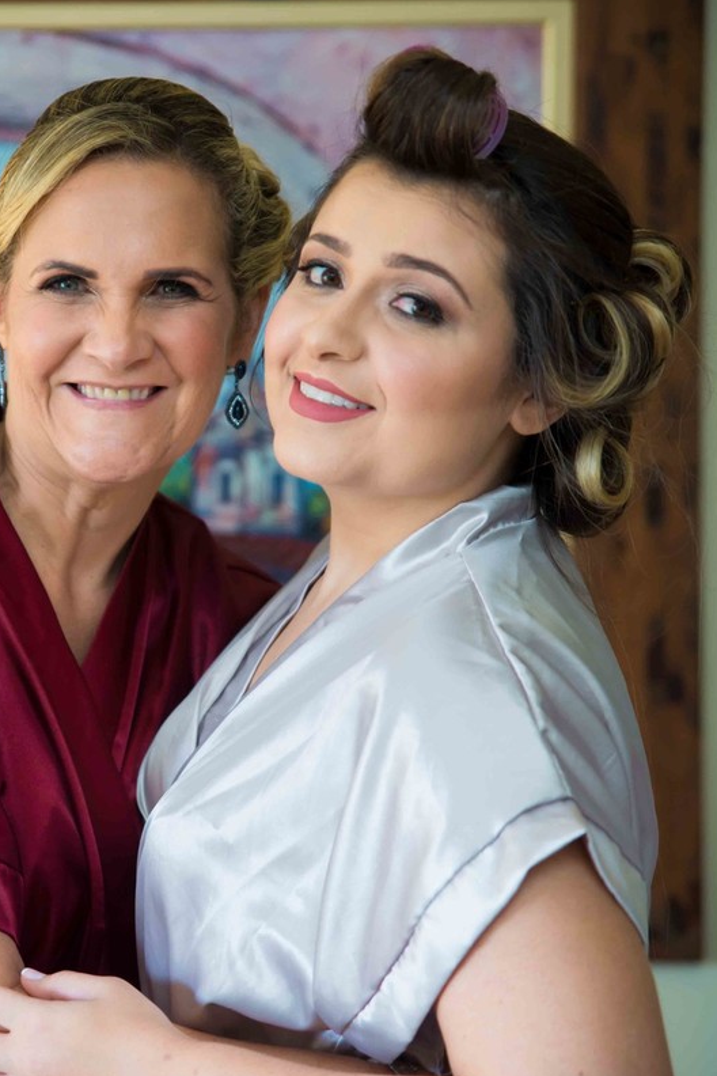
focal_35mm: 106
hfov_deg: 12.8
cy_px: 539
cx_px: 94
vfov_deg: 19.3
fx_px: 3167
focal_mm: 70
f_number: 3.2
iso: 800
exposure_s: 1/160
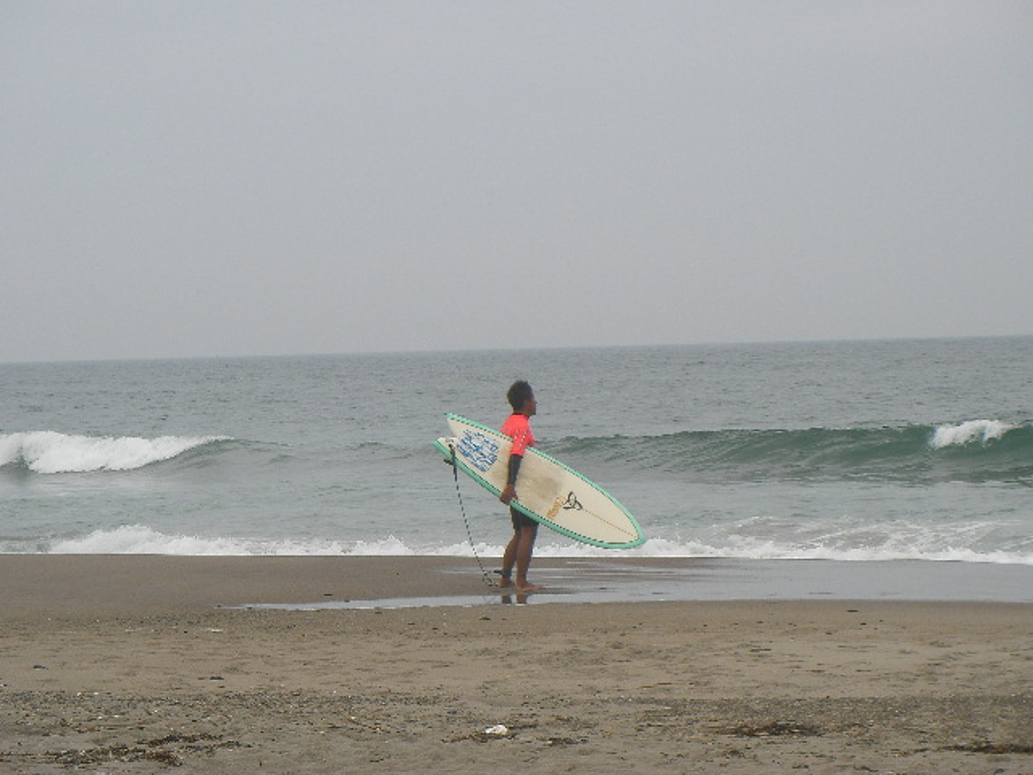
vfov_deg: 11.4
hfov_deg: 15.2
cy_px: 388
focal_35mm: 130
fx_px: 3879
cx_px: 516
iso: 50
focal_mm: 21.6
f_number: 4.8
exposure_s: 1/346
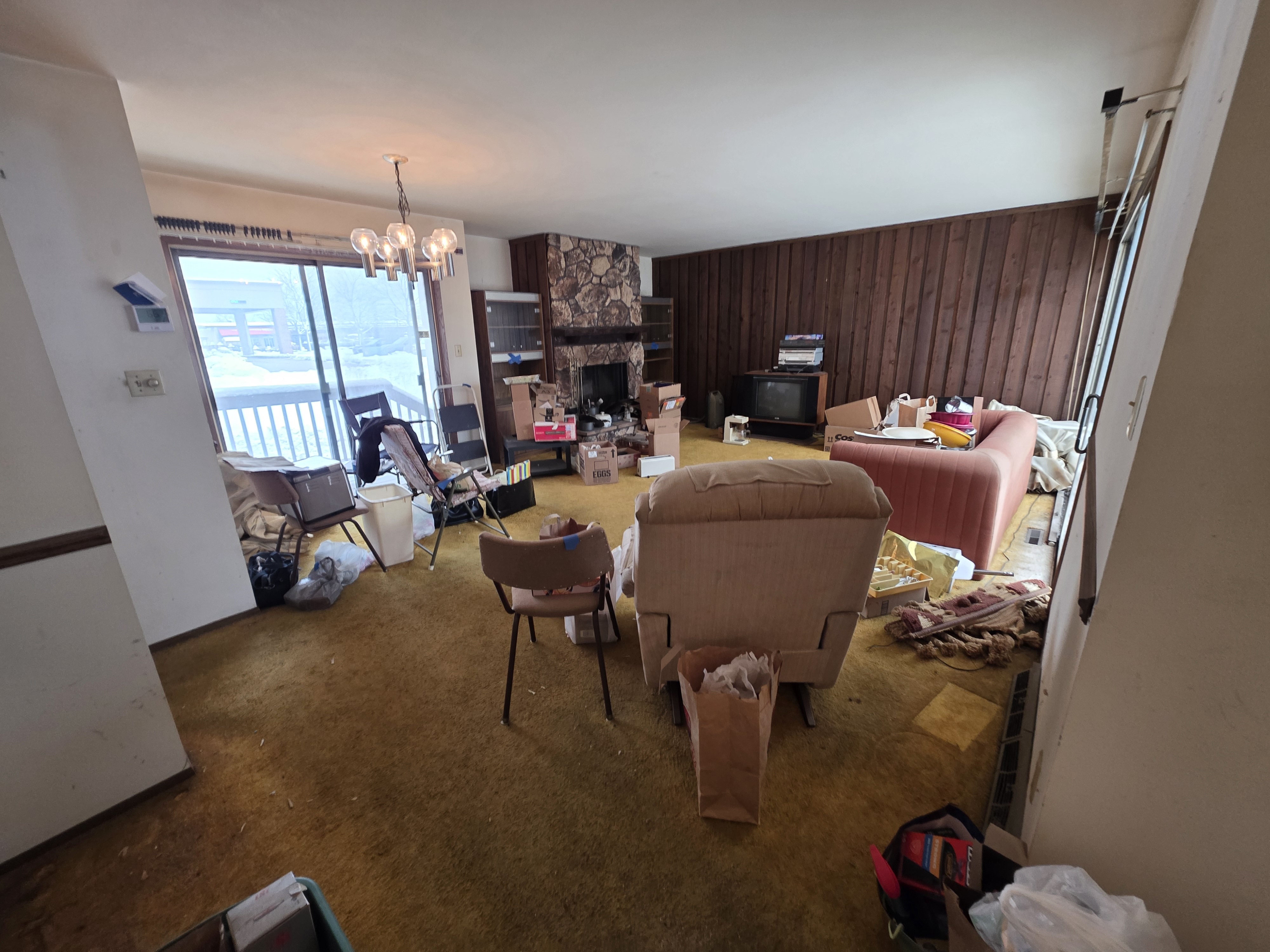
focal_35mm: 13
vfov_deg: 89.9
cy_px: 476
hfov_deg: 106.2
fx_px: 477
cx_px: 635
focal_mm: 2.2
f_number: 1.9
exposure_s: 1/60
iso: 160
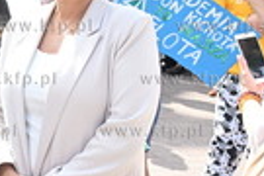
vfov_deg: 12.1
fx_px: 829
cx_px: -76
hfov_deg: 17.1
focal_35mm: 113
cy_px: 52
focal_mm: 38
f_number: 5.6
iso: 500
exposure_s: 1/320
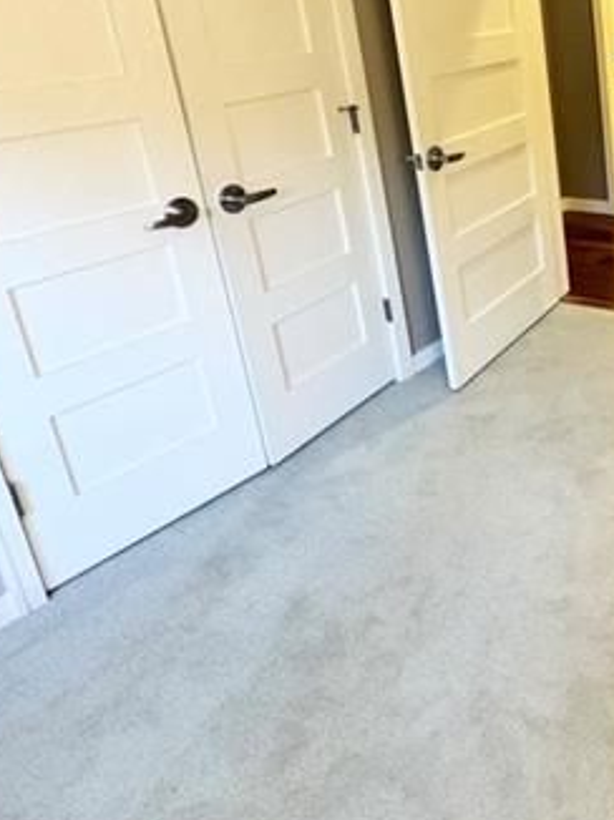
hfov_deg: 36.0
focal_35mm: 33
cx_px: 687
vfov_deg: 53.1
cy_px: 214
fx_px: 781
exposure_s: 1/56
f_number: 2.2
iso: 500
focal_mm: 2.22
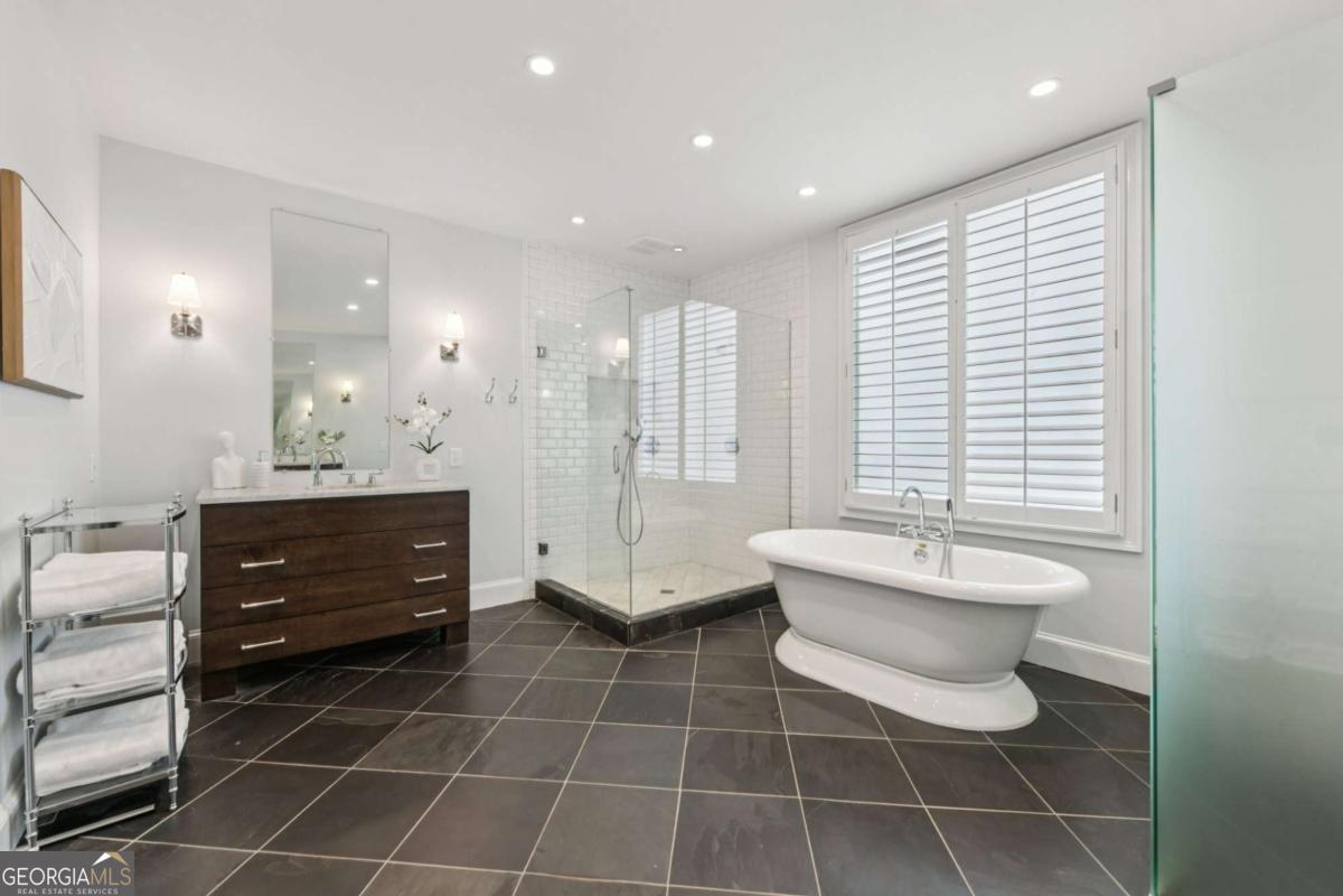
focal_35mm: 14
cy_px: 448
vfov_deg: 81.2
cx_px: 672
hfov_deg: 104.3
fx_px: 522
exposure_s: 1/25
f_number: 8
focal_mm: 14
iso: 400
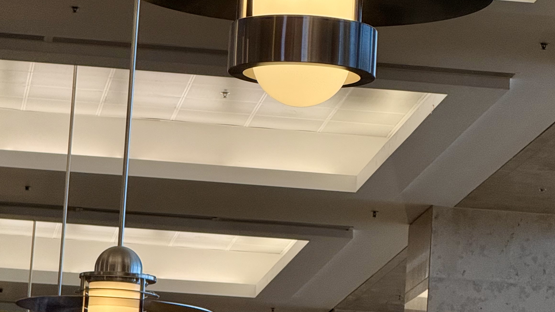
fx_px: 3341
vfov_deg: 5.3
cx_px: 339
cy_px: 27
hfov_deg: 9.5
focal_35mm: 227
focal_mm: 15.66
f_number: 2.8
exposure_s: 1/120
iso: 200
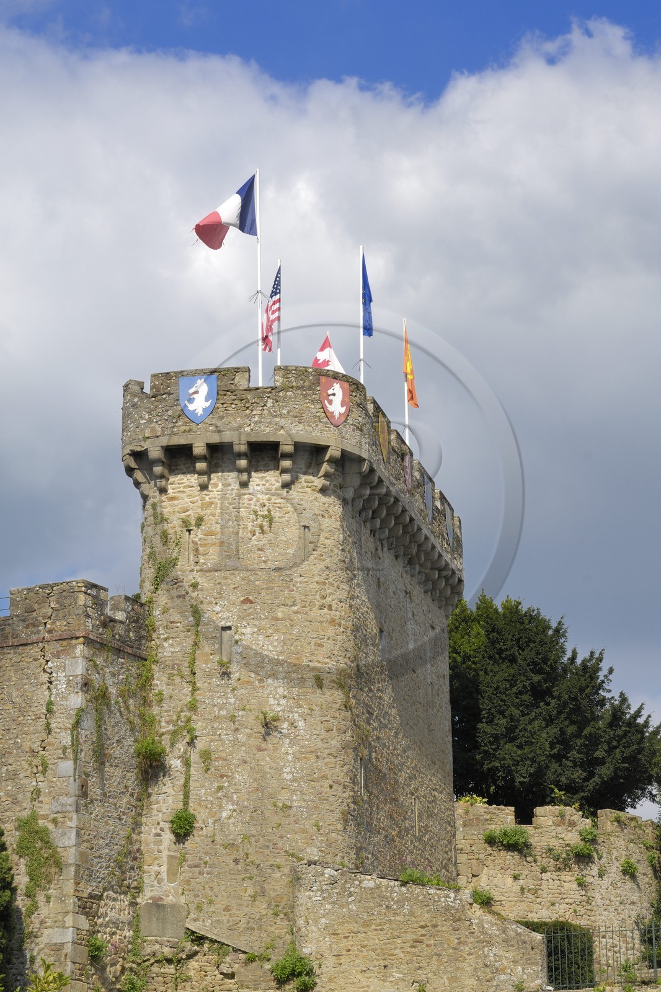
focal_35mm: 93
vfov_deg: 21.9
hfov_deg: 14.7
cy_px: 496
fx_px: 2562
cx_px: 330
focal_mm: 62
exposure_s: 1/160
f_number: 10
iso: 100
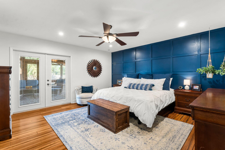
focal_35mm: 17
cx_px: 112
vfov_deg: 71.7
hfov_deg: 94.6
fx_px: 104
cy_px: 75
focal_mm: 16.6
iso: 400
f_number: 9
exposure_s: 1.6
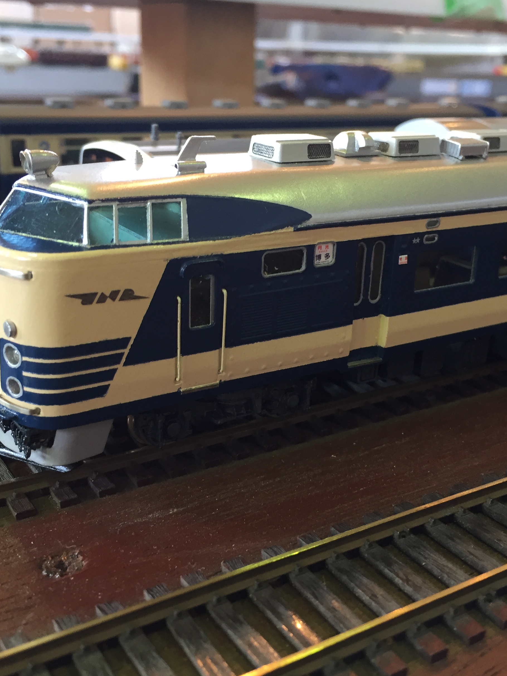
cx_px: 267
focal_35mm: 39
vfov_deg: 47.9
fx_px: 762
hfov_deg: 36.8
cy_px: 337
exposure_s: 1/30
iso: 64
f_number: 2.2
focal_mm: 4.15
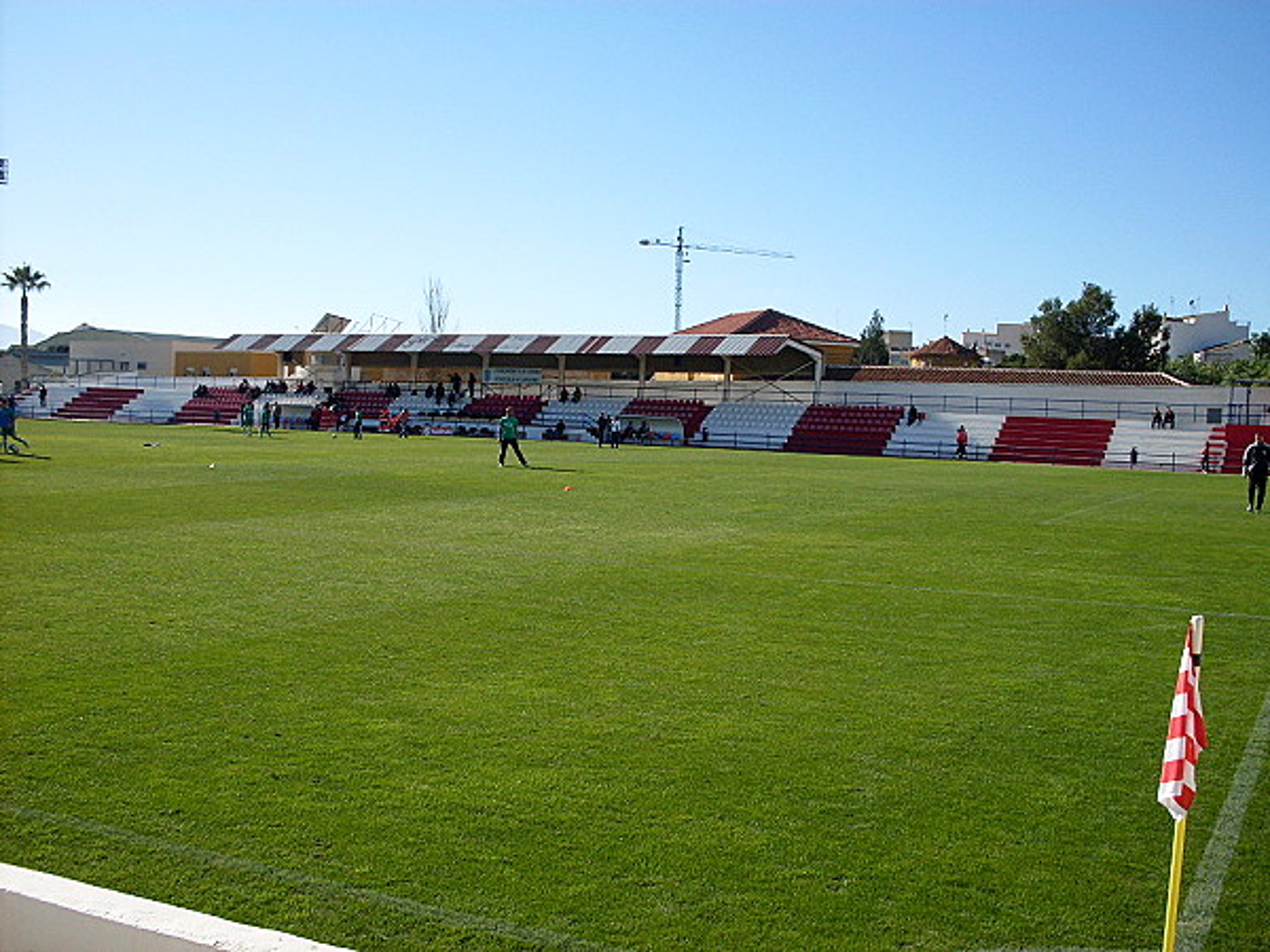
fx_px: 1394
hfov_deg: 49.0
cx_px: 635
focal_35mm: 38
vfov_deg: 37.7
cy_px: 476
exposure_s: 1/250
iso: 80
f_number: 8.4
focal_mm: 6.3
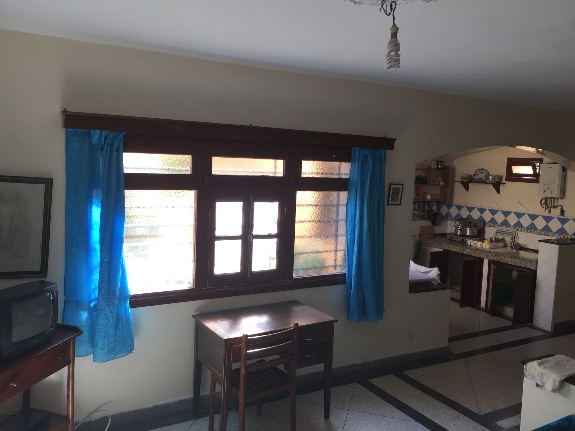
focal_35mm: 29
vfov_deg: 48.2
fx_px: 482
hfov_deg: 61.7
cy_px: 216
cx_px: 288
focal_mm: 4.15
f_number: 2.2
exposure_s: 1/100
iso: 40
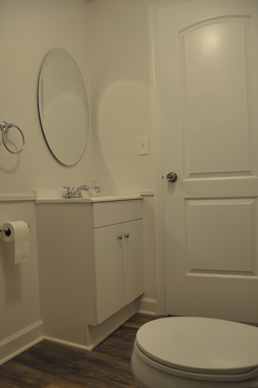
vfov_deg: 62.0
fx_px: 323
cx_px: 129
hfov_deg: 43.5
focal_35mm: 30
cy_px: 194
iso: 500
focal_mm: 20
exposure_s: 1/125
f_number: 3.5
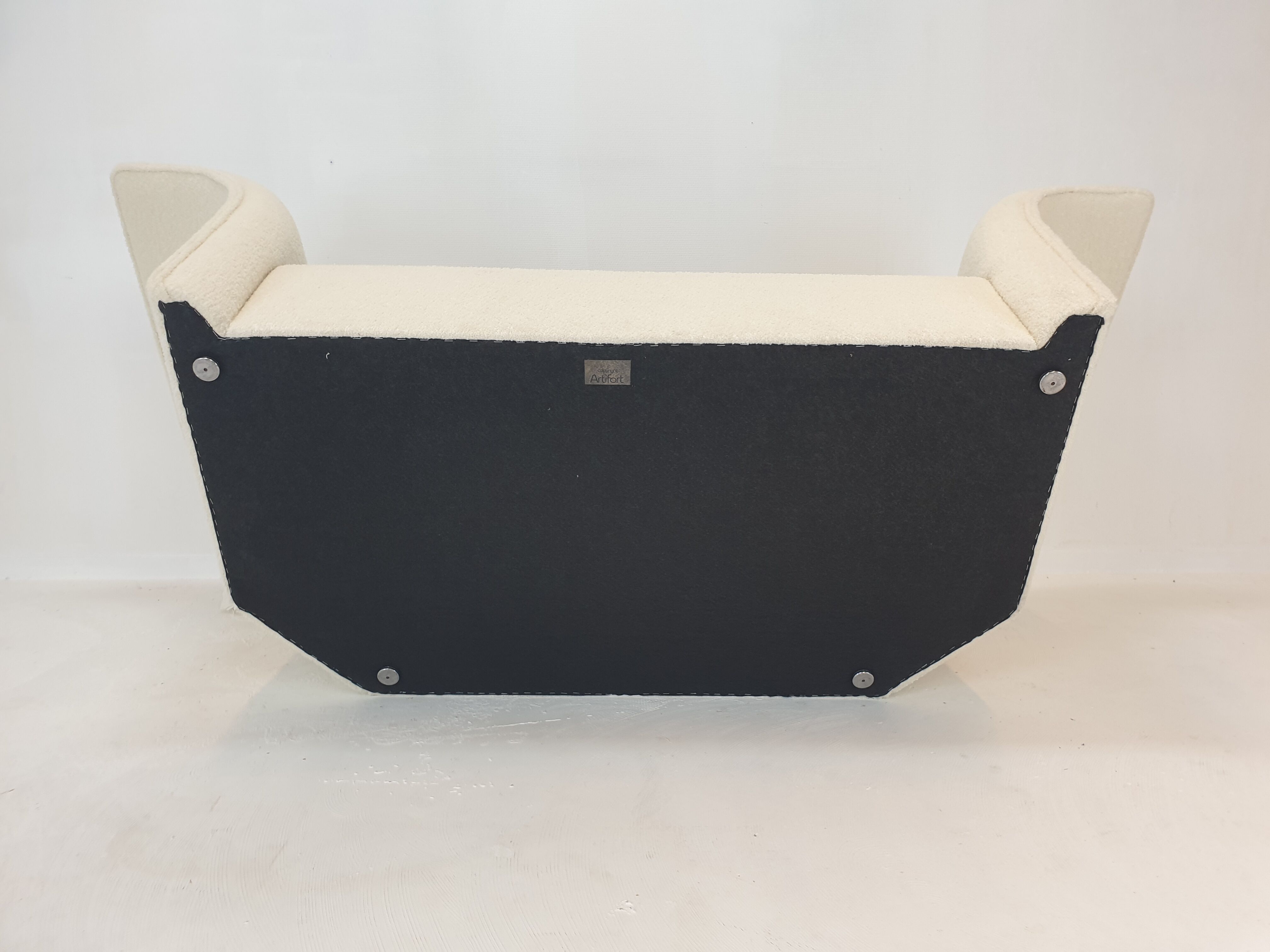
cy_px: 476
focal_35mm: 26
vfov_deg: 53.1
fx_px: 954
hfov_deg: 67.3
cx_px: 635
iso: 80
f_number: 2.4
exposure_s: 1/100
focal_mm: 4.3
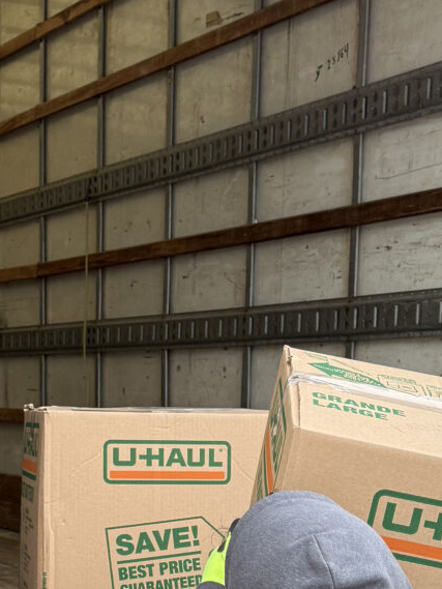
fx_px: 1378
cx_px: 209
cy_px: 560
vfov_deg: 23.3
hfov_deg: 18.2
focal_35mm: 81
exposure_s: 1/481
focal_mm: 6.76
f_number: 1.78
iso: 100
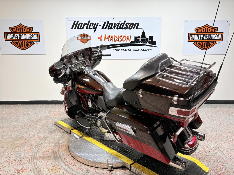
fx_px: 176
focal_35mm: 26
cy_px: 88
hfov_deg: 67.3
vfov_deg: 53.1
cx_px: 117
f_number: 1.6
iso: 50
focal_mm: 5.96
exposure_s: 1/120
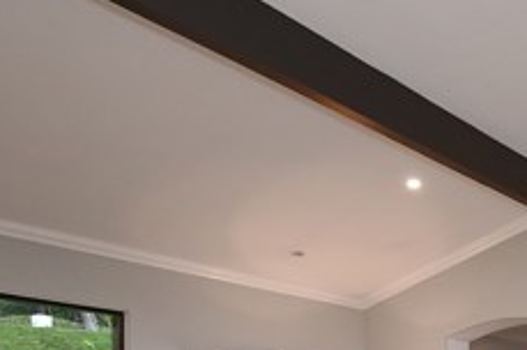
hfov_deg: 37.5
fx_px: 614
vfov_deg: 27.5
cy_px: 432
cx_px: 601
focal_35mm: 42
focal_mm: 10
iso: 800
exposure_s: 1/13
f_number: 8
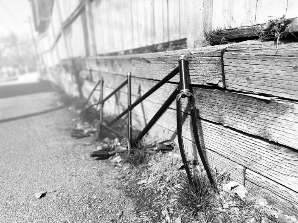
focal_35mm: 24
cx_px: 149
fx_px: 207
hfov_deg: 71.6
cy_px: 112
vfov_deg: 56.8
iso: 80
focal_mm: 6.76
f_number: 1.78
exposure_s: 1/2415
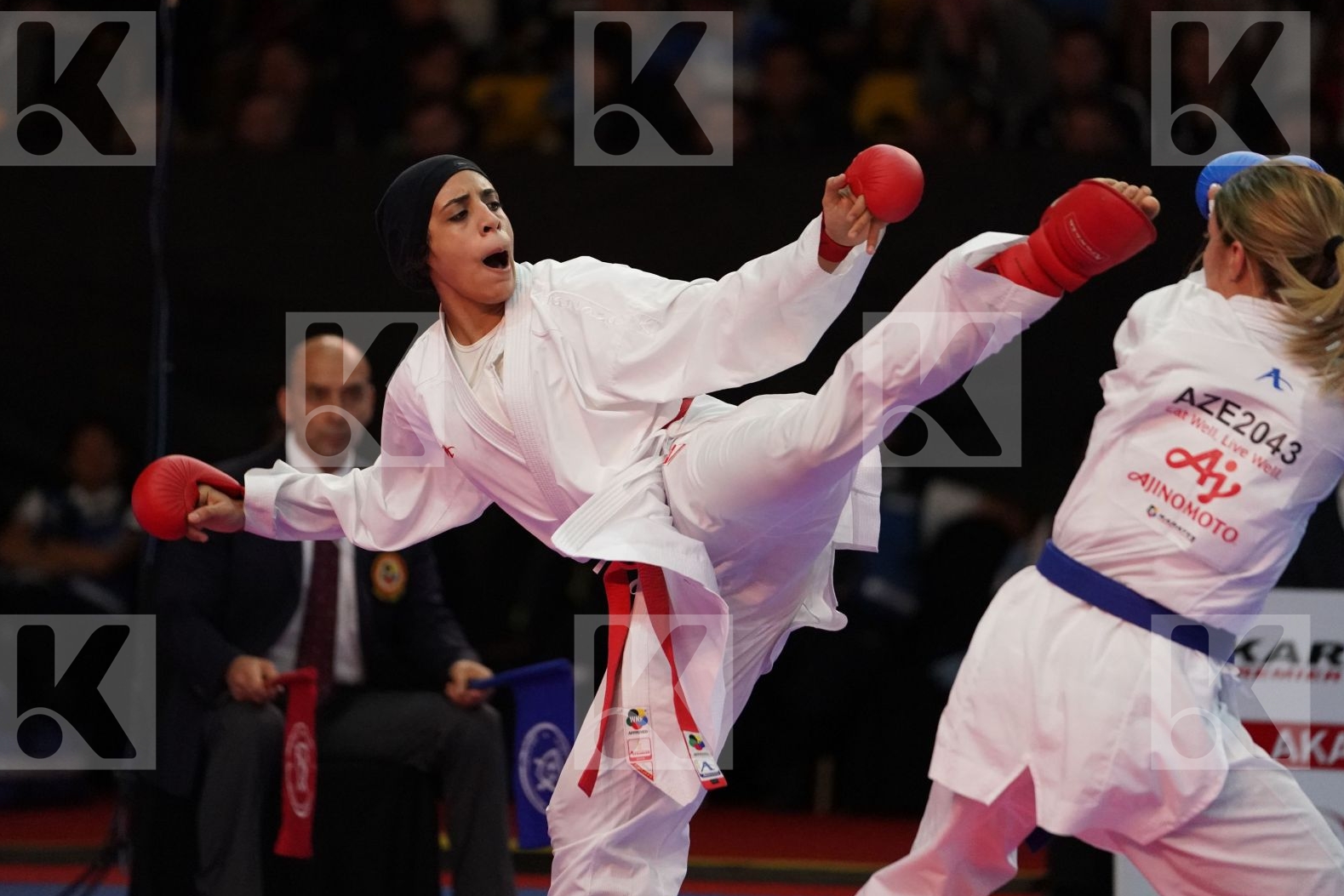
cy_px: 390
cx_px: 654
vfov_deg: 6.0
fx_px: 8512
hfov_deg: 9.0
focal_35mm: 228
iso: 6400
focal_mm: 200
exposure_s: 1/1000
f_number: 2.8
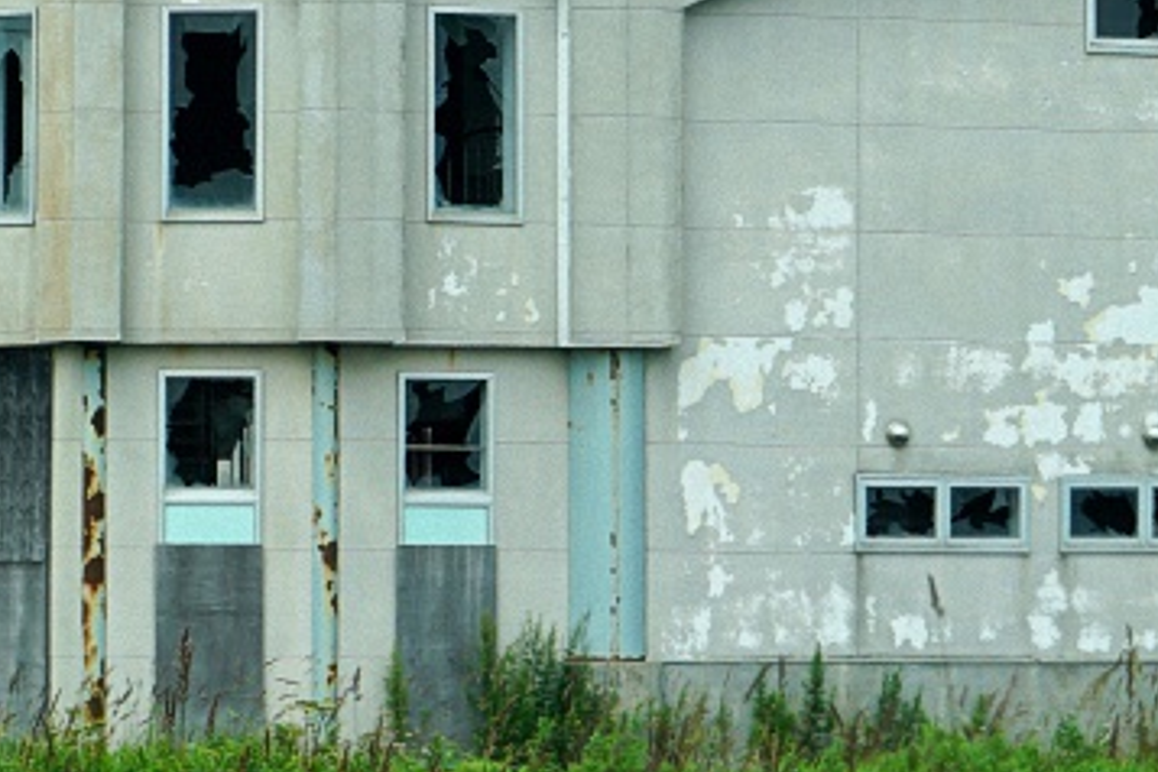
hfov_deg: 5.8
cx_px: 610
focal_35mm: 353
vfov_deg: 3.9
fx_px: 11354
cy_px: -178
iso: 100
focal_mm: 70
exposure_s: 1/500
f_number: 5
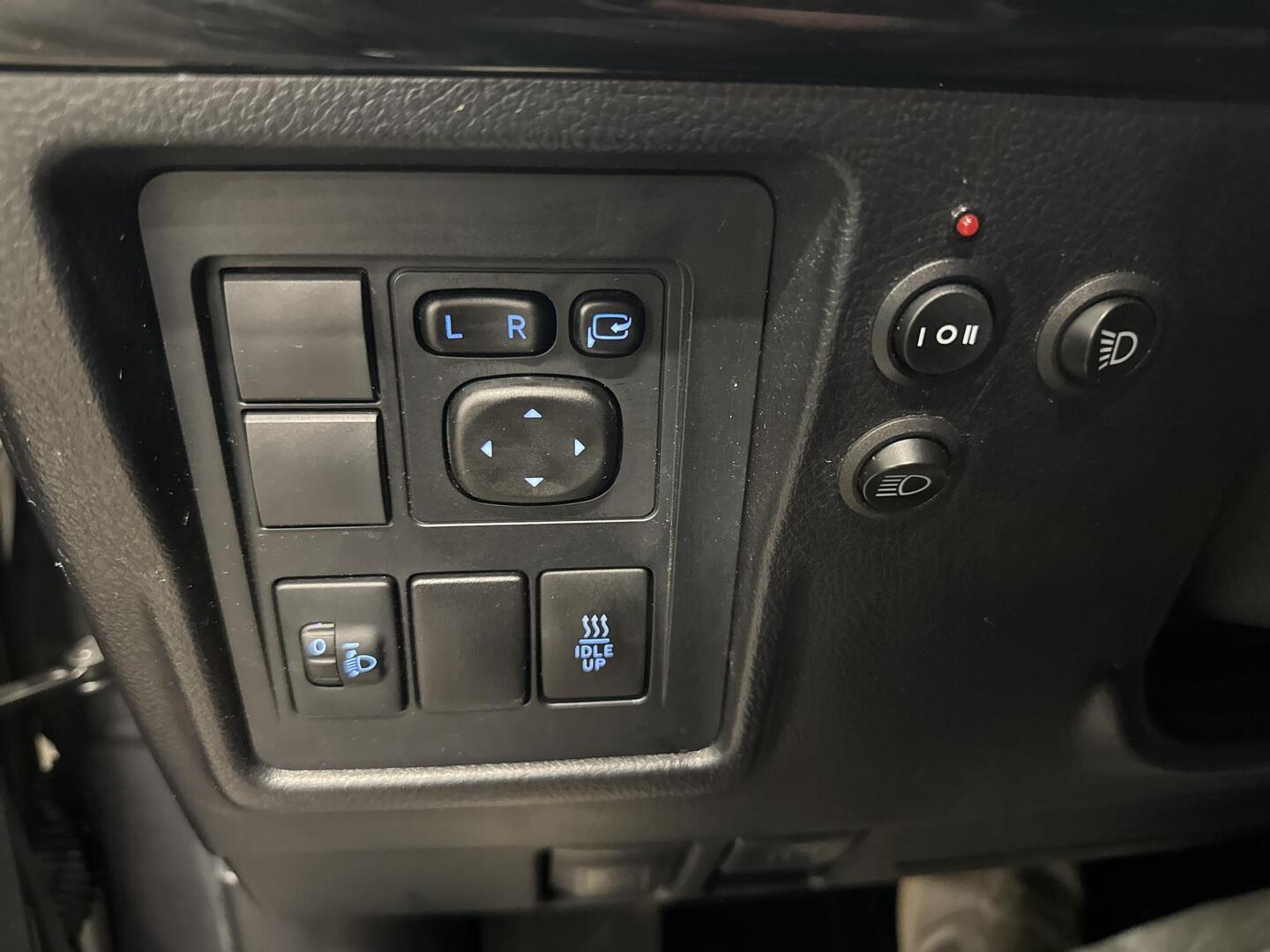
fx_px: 881
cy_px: 476
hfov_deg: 71.6
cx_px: 635
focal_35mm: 24
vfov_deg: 56.8
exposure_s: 1/30
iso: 1600
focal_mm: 6.76
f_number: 1.78
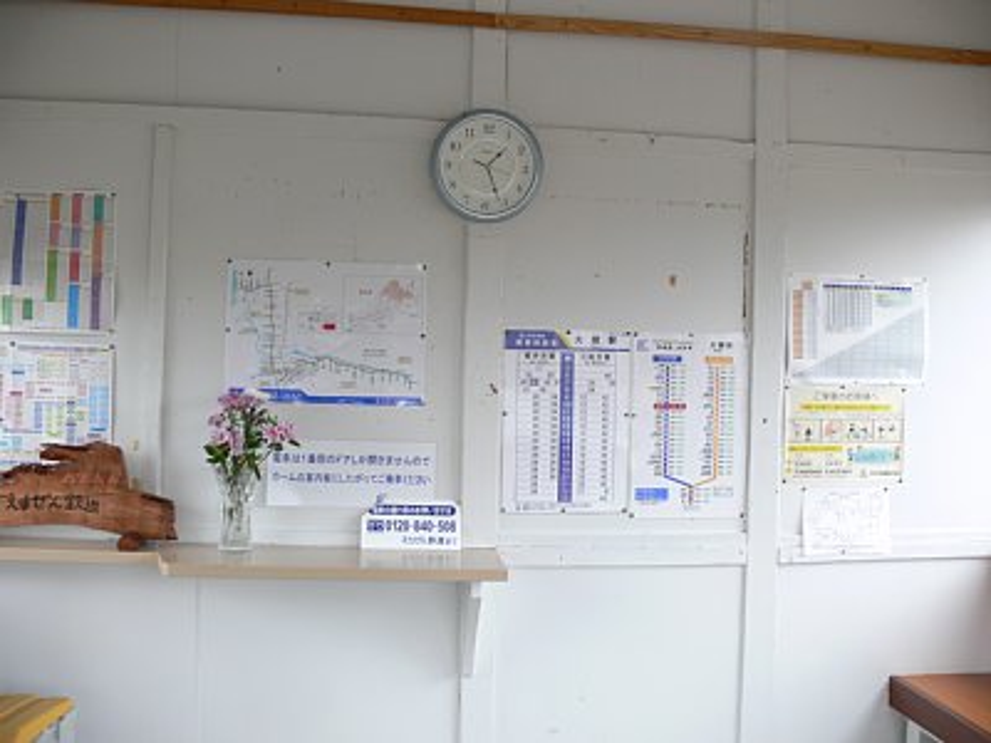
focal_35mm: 35
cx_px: 496
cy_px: 372
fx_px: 1002
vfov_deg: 40.7
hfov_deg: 52.6
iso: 80
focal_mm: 7.4
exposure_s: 1/30
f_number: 2.8
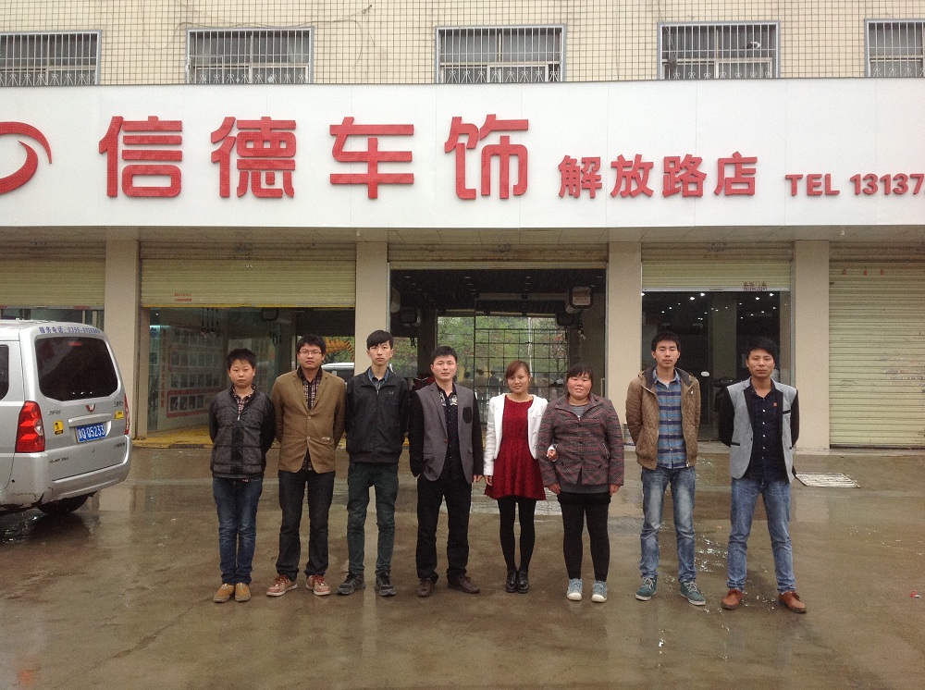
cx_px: 462
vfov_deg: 40.6
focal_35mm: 35
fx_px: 933
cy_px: 345
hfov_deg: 52.7
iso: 100
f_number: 2.4
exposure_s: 1/120
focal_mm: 4.28
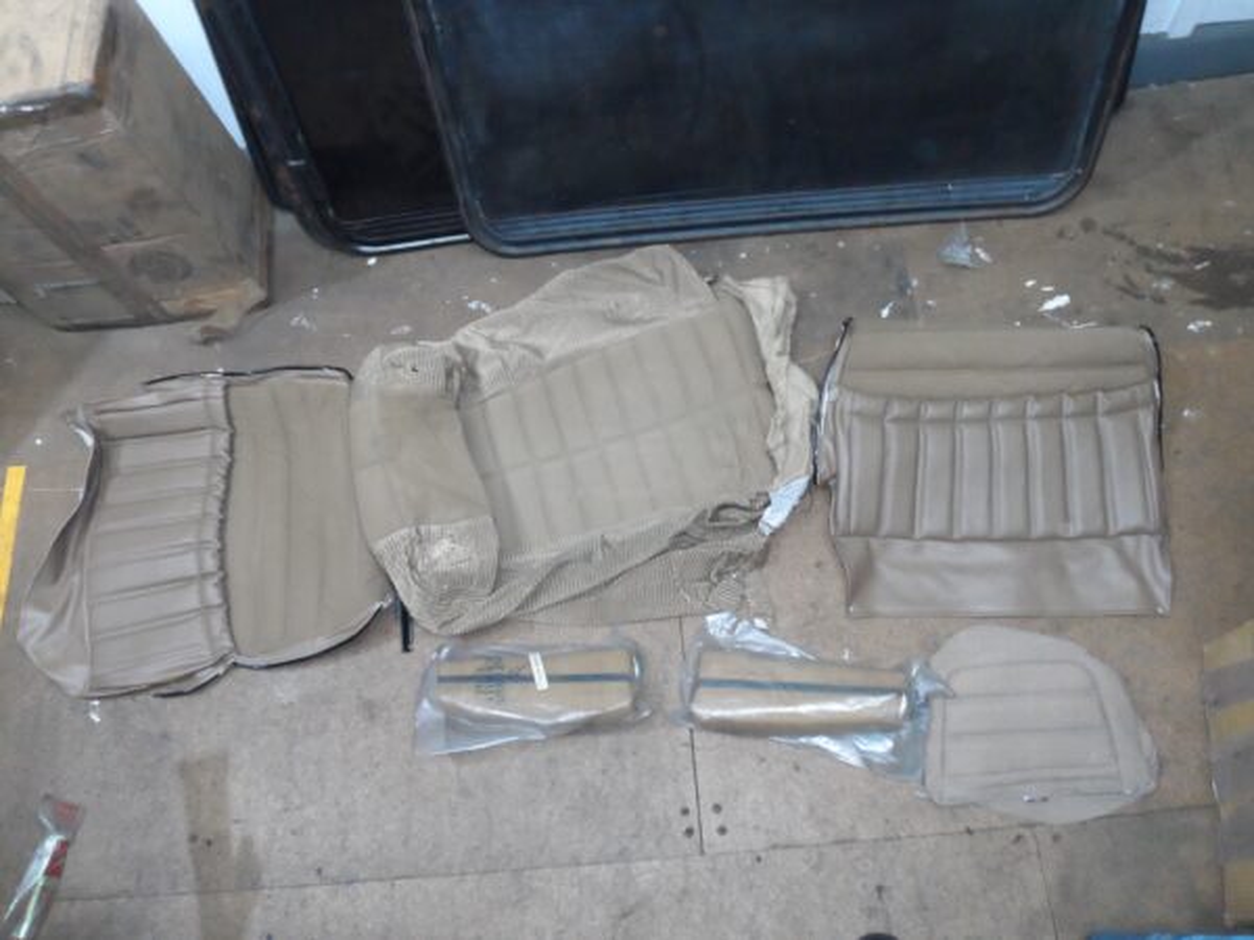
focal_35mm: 28
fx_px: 1014
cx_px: 627
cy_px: 470
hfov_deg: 63.4
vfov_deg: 49.7
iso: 480
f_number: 3.1
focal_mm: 4.9
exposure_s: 1/30
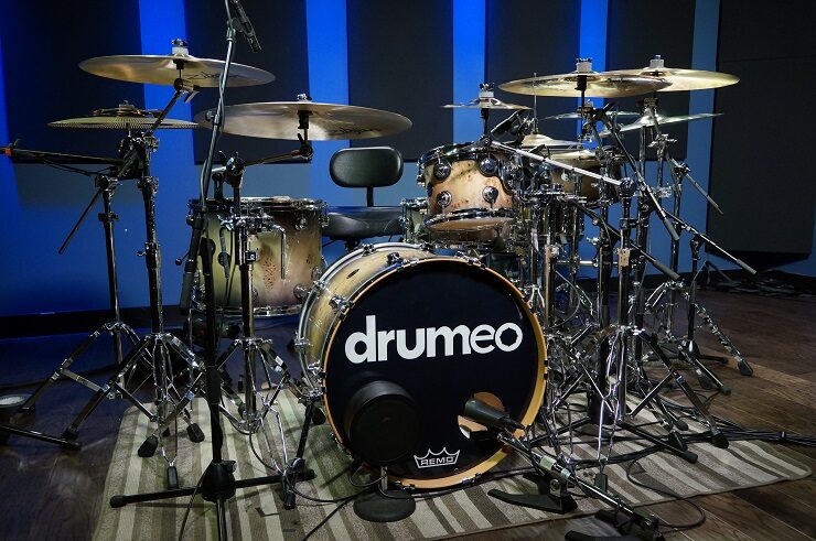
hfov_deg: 62.0
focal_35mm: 30
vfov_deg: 43.5
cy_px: 270
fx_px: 679
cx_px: 408
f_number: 4
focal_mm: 20
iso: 800
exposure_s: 1/160
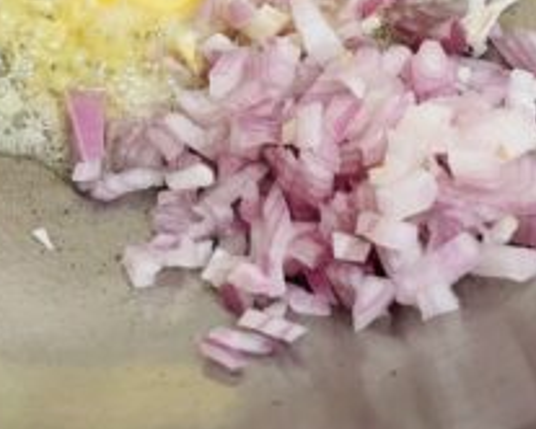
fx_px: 1127
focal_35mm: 71
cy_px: -22
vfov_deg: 20.7
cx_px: 173
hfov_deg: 26.6
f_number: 1.6
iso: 125
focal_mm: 4.2
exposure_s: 1/50
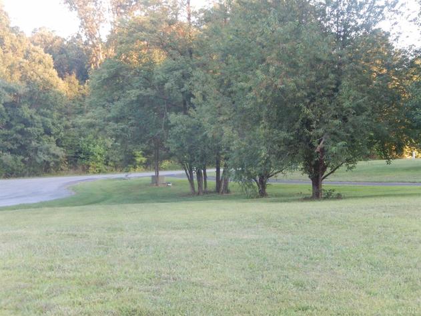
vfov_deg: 21.9
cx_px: 210
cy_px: 158
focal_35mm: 67
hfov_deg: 29.0
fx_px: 815
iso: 250
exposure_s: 1/30
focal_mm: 12
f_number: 4.8
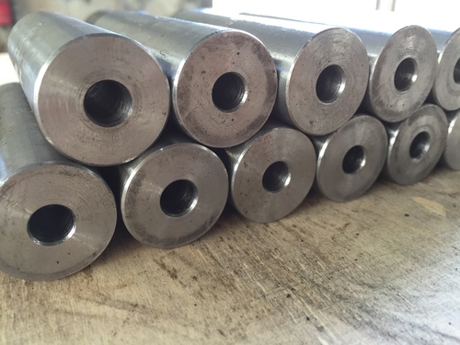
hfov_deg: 61.7
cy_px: 172
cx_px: 230
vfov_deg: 48.2
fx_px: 385
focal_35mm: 29
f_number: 2.2
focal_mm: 4.15
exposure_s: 1/30
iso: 50
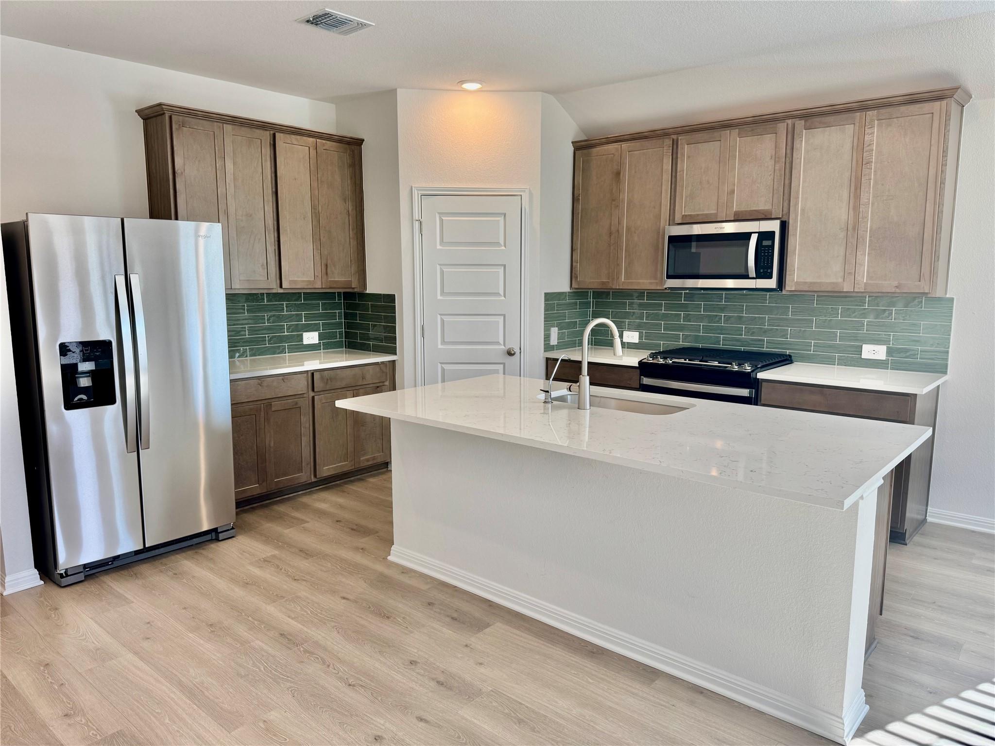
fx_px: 690
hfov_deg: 71.6
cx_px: 498
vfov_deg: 56.8
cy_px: 373
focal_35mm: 24
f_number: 1.78
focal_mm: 6.76
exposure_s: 1/120
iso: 64
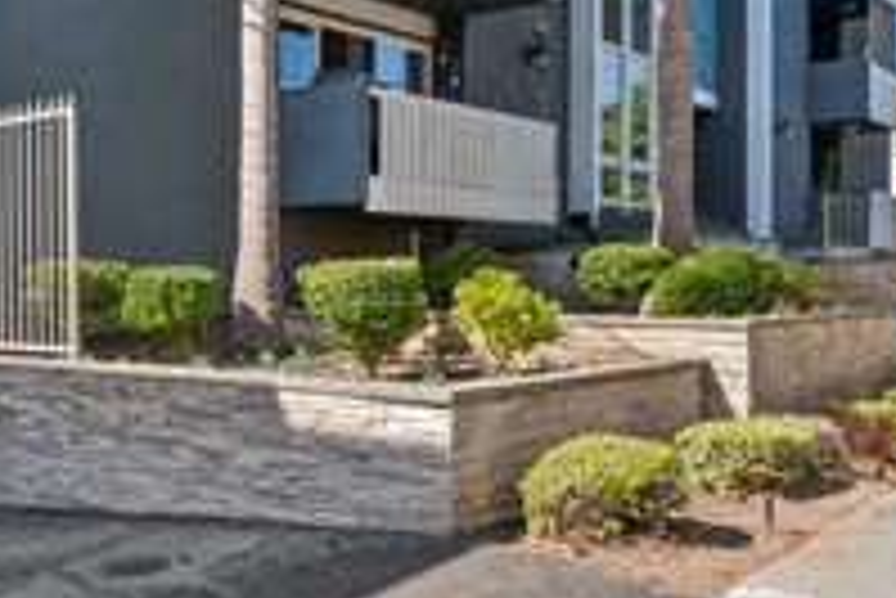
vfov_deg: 25.9
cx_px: 171
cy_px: -162
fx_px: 1121
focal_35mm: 45
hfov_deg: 41.6
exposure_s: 1/200
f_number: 9
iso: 100
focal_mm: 14
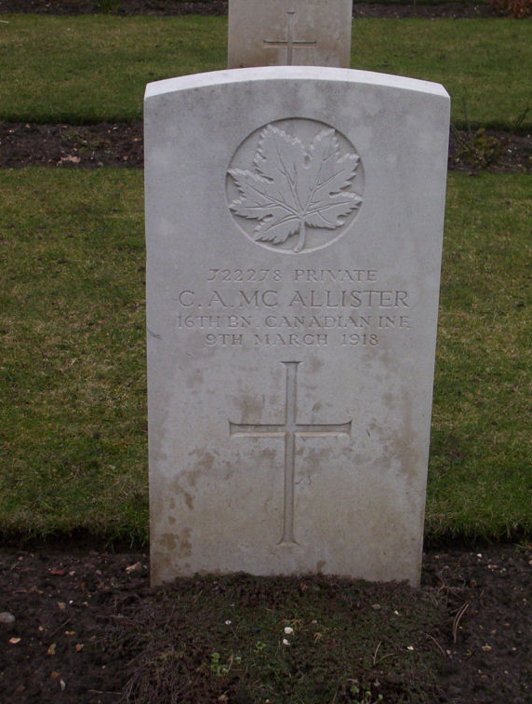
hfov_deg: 17.5
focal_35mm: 85
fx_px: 1732
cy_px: 345
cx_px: 258
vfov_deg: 22.9
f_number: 3.62
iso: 100
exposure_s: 1/411
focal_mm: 10.76
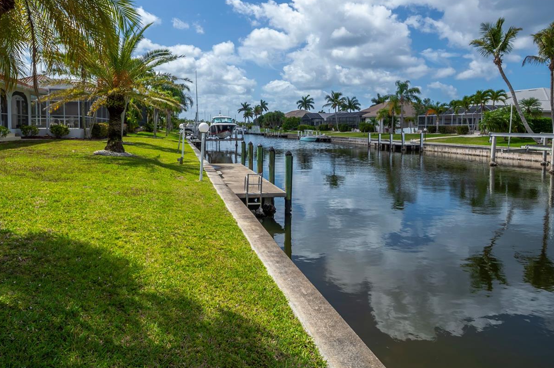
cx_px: 246
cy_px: 143
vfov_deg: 52.6
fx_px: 369
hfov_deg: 73.6
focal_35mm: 24
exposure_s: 1/250
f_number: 8
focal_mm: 12
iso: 100
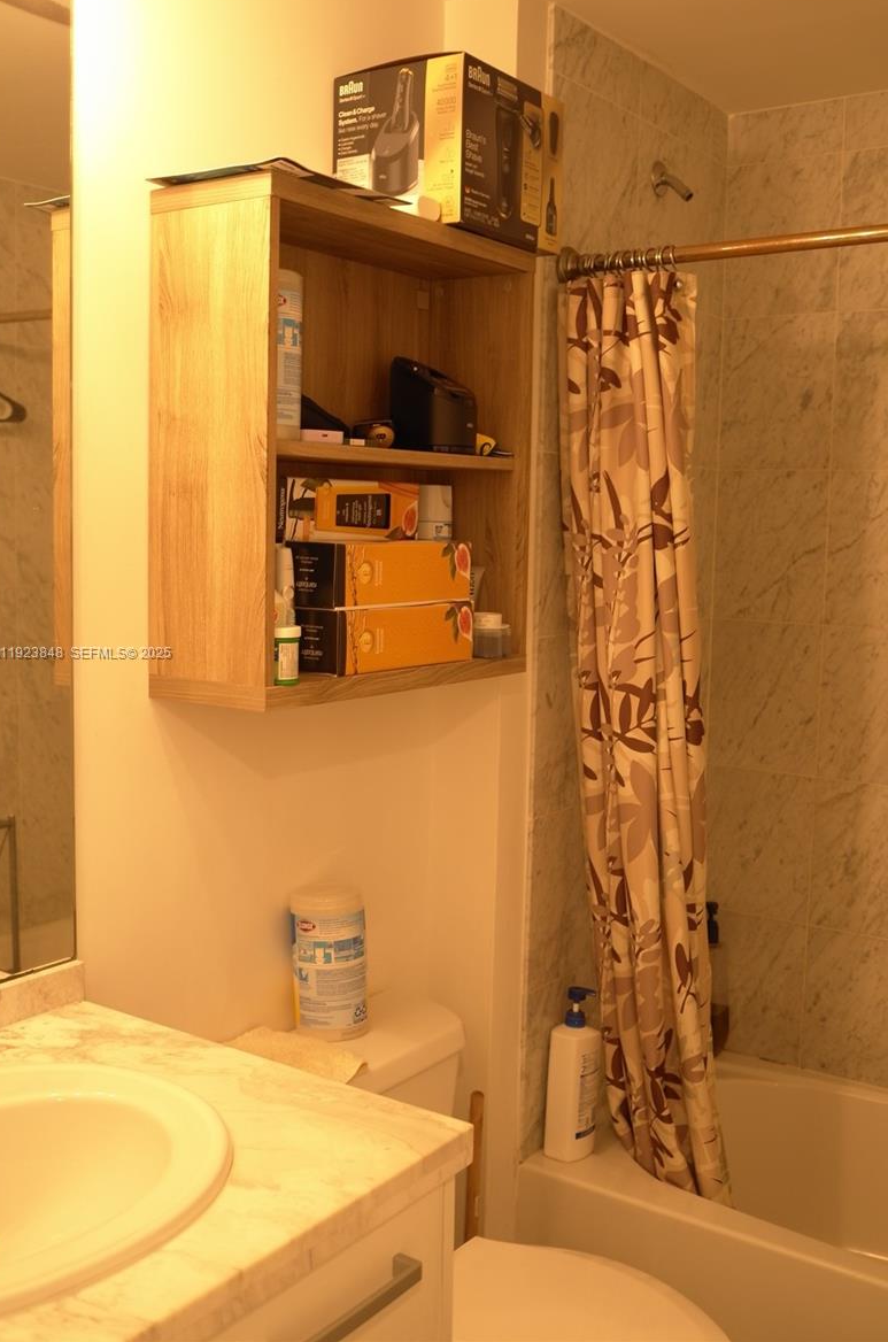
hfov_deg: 35.8
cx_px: 443
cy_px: 654
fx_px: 1376
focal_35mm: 37
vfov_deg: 52.0
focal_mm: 24
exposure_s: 1/30
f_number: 2.8
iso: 400
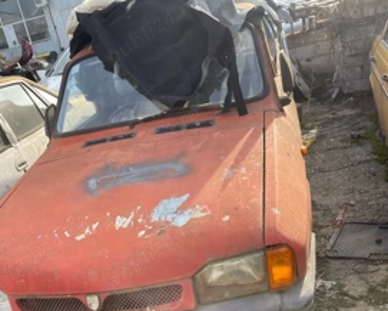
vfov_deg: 38.7
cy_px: 271
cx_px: 182
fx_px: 414
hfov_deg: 50.2
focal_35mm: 36
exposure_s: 1/392
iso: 32
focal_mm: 5.1
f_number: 1.6
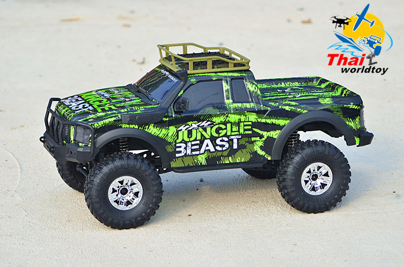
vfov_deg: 11.4
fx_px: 1343
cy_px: 134
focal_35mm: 120
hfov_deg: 17.1
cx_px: 202
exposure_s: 1/160
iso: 100
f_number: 5.6
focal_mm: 80
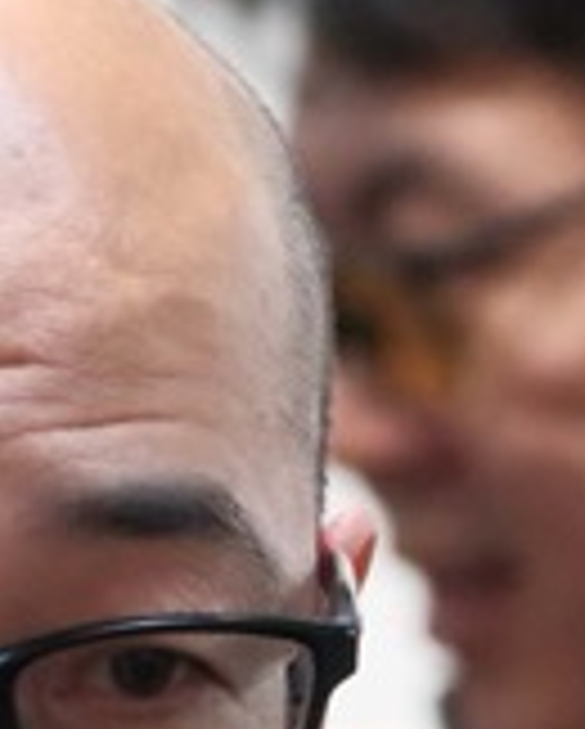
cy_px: 997
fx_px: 34887
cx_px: 508
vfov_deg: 1.2
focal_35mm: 1615
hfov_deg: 1.0
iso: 6400
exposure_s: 1/200
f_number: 5.6
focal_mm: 200
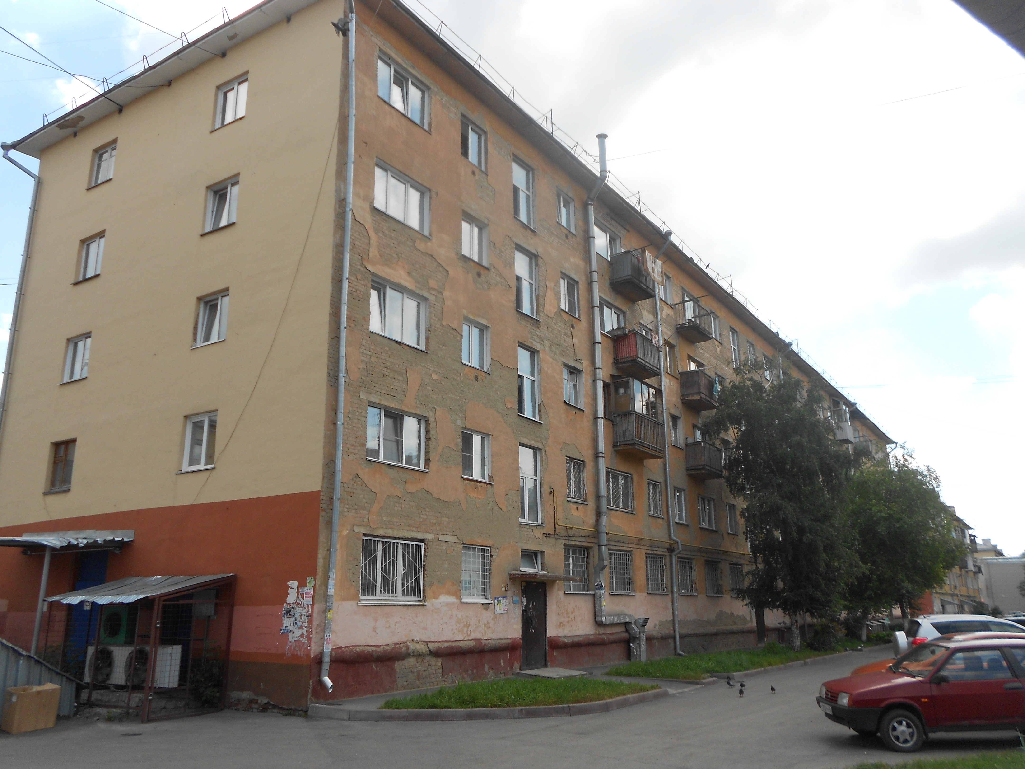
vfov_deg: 48.2
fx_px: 859
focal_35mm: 29
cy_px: 384
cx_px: 512
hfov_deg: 61.7
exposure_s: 1/500
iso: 80
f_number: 3.4
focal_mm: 5.3
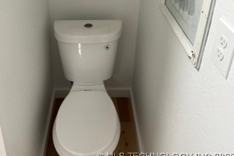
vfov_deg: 33.3
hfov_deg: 51.9
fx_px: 240
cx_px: 117
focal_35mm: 37
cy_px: 5
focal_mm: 5.96
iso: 125
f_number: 1.6
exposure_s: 1/60
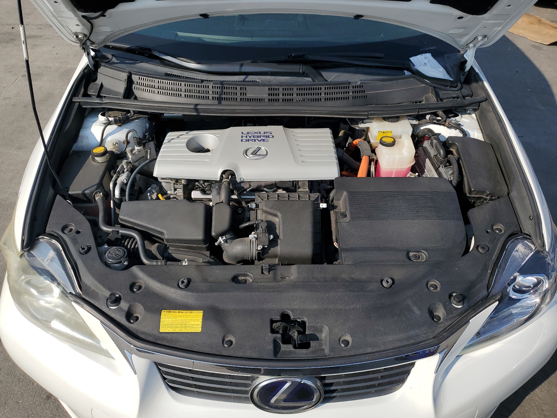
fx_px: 418
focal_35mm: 26
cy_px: 209
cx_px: 278
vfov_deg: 53.1
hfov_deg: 67.3
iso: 50
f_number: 1.5
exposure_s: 1/5000
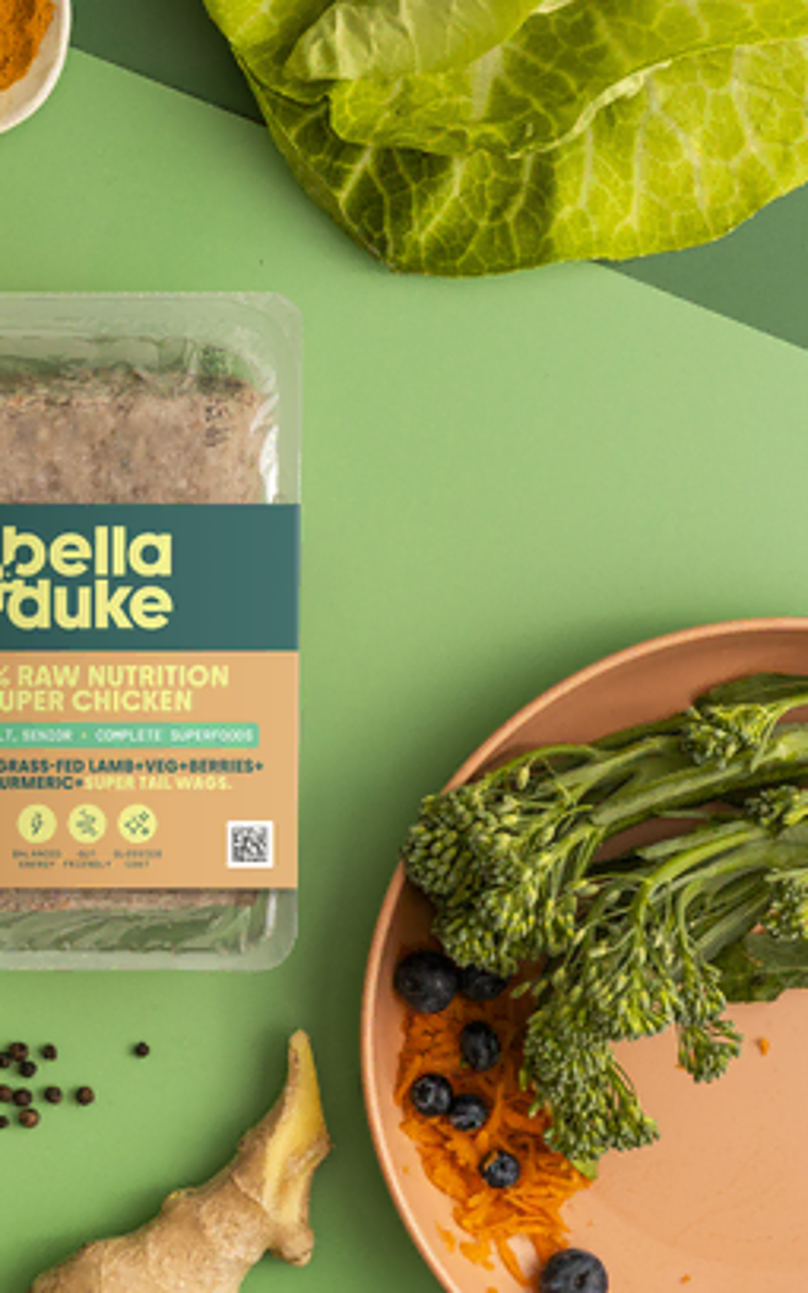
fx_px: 4580
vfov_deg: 16.1
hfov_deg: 10.0
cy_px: 645
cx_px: 63
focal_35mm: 130
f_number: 5.6
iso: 320
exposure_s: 1/125
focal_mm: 56
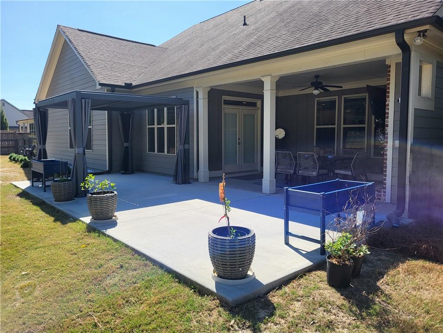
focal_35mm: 26
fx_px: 333
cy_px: 166
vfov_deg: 53.1
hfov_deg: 67.3
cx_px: 222
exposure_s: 1/1751
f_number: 1.8
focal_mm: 5.4
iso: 40
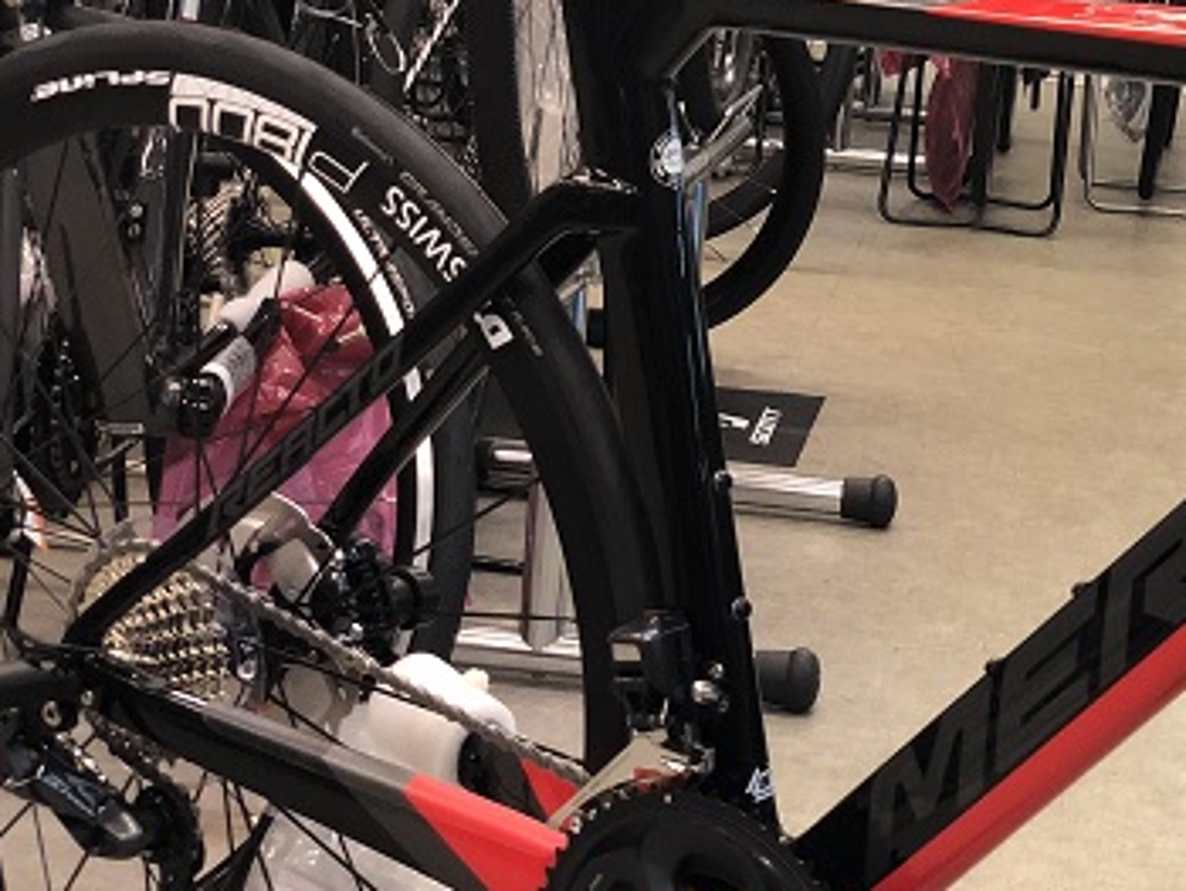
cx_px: 1149
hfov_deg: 18.5
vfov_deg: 14.2
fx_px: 3566
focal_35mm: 104
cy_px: 357
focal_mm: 6
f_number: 2.4
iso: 100
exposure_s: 1/40
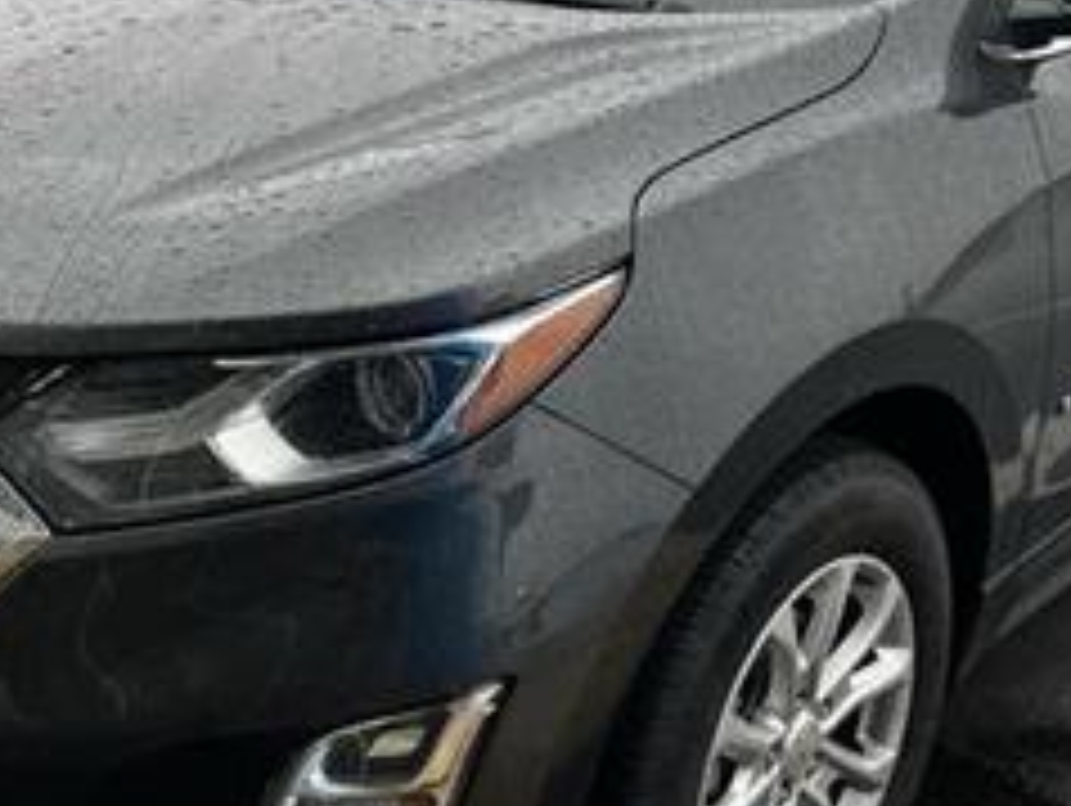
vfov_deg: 26.6
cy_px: 347
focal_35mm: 55
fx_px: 1703
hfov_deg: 34.9
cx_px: 536
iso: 32
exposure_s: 1/121
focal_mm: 5.7
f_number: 1.5
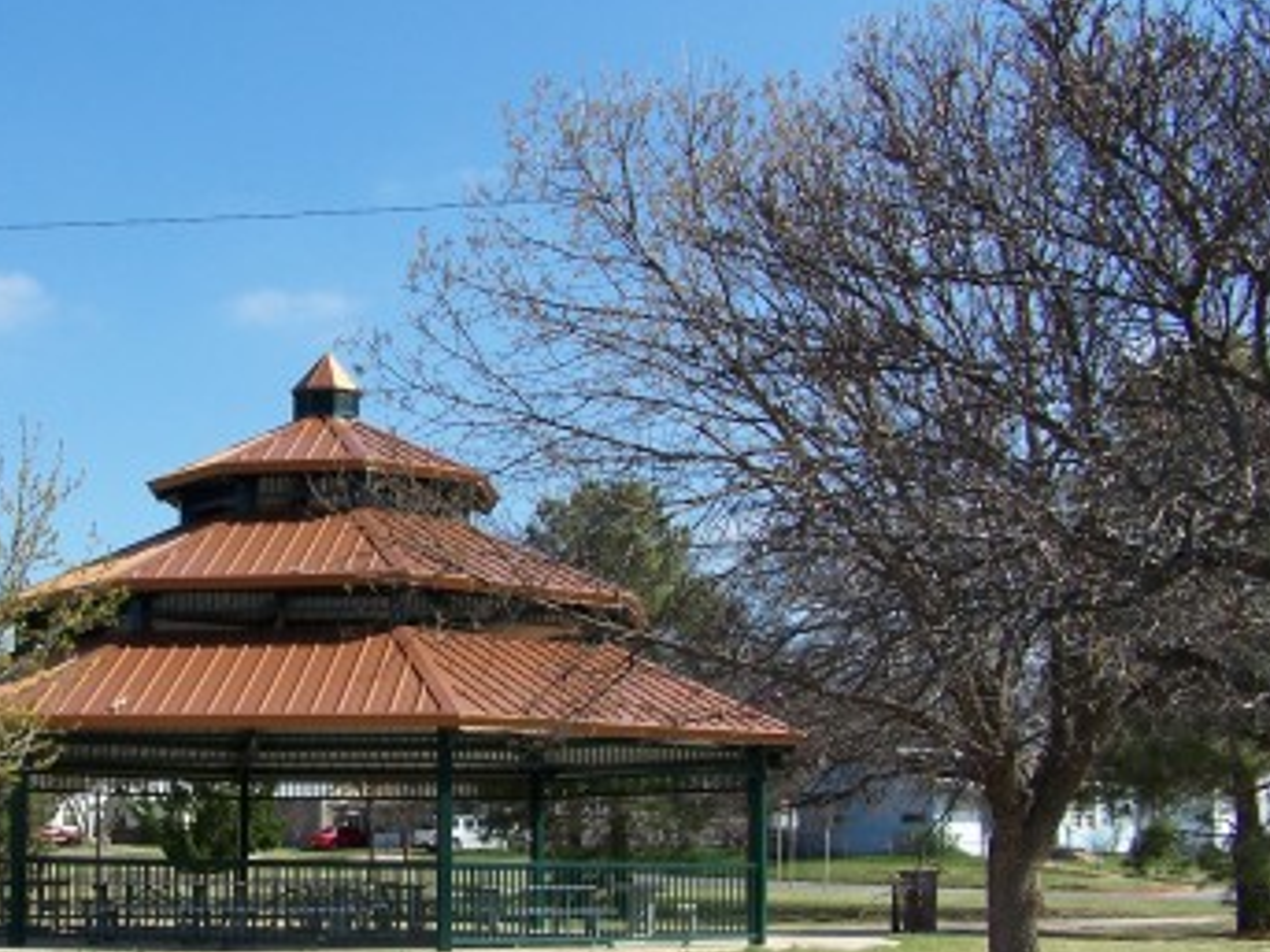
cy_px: 578
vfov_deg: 25.6
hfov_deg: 33.2
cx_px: 339
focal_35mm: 57
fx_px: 2090
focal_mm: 6.3
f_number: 4
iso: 80
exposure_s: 1/500
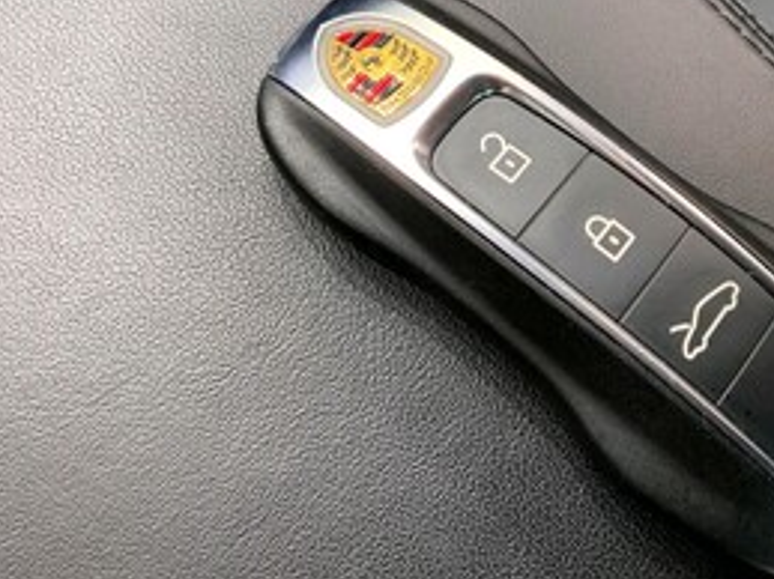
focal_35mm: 47
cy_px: 240
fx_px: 1050
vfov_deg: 30.8
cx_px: 601
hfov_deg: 39.1
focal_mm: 3
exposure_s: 1/77
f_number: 1.8
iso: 64
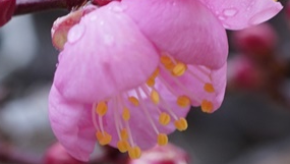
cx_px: -31
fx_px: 1301
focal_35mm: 169
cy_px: 27
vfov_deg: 7.2
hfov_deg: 12.5
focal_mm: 30
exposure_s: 1/30
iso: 250
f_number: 6.3
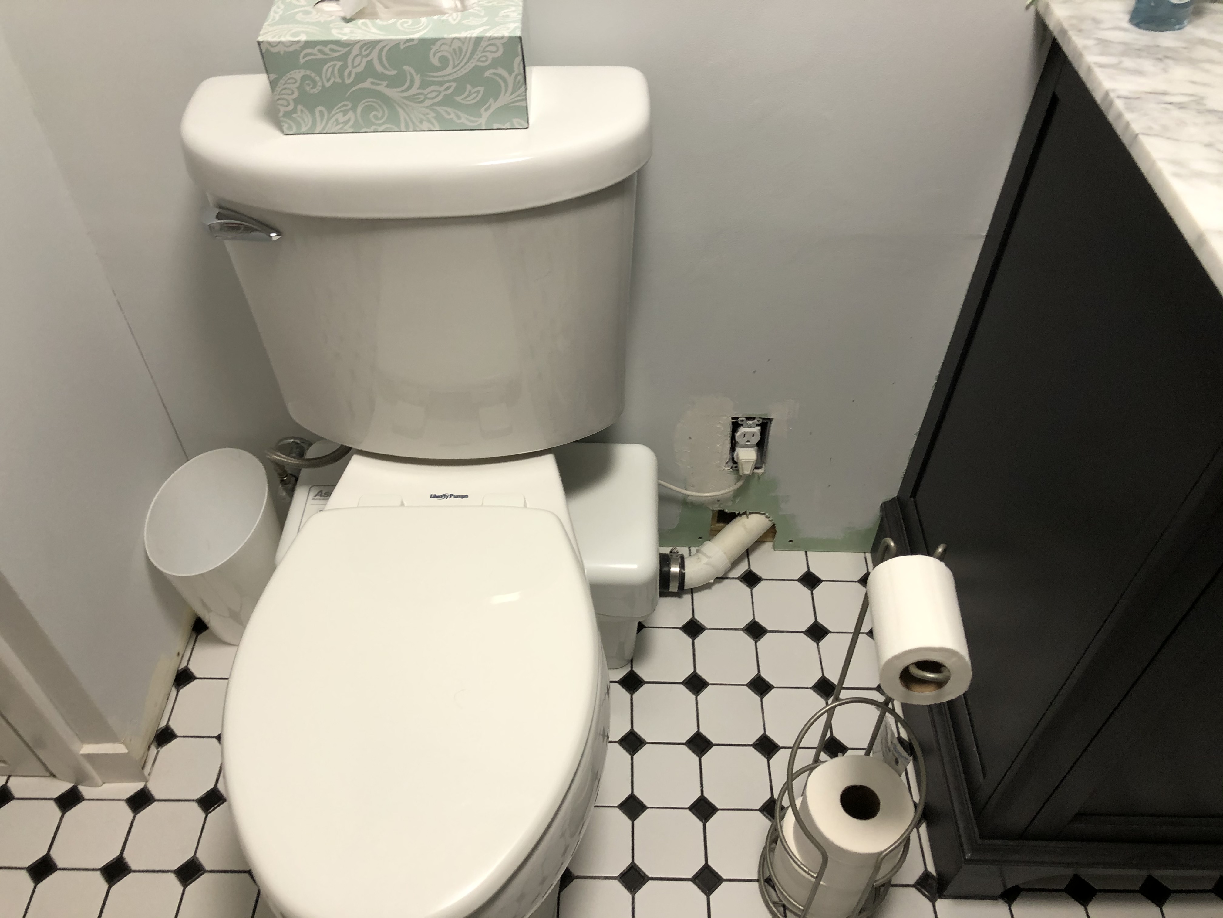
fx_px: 989
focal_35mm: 28
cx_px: 612
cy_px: 459
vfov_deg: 49.7
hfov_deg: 63.4
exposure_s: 1/30
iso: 40
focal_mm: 3.99
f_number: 1.8
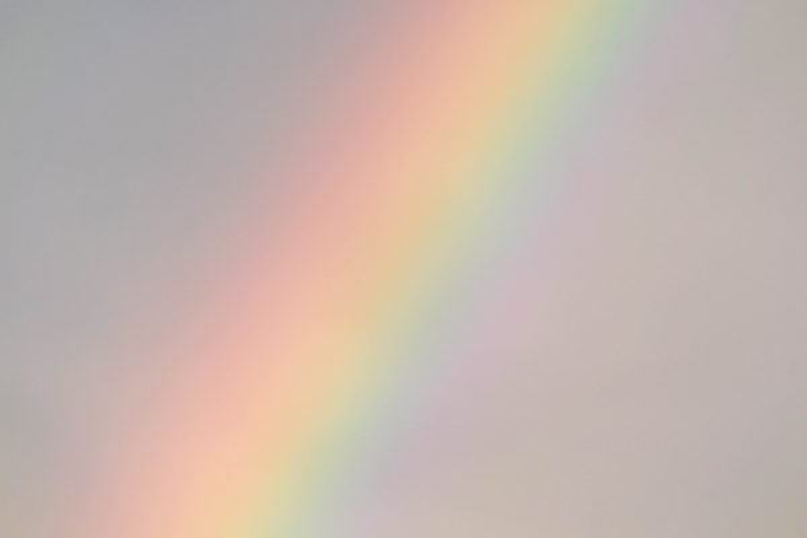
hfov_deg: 4.6
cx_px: 404
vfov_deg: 3.1
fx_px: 10087
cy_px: 269
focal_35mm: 450
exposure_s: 1/40
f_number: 6.3
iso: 250
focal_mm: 300
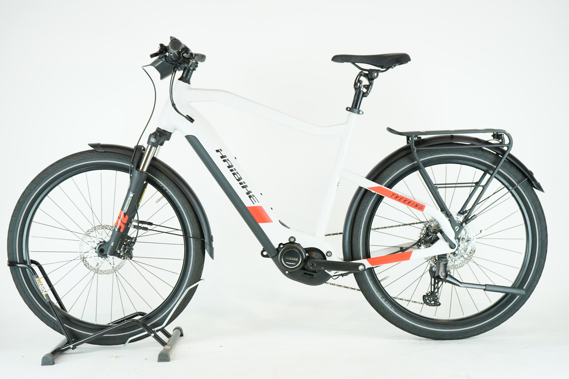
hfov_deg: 36.2
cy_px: 190
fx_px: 869
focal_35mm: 55
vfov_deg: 24.6
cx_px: 284
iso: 2000
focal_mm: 55
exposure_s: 1/200
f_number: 5.6
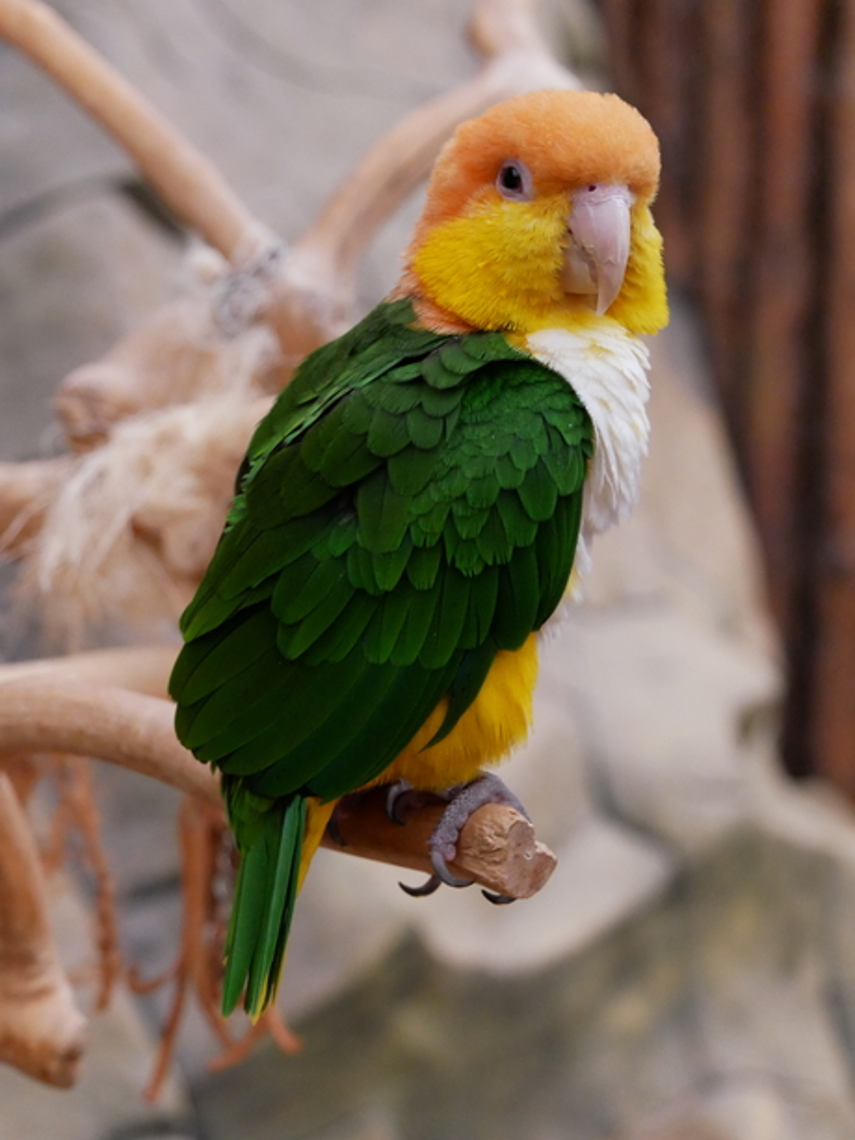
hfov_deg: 18.4
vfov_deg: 24.4
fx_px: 2634
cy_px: 570
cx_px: 428
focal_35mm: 80
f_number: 4.7
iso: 3200
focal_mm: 40
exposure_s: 1/40
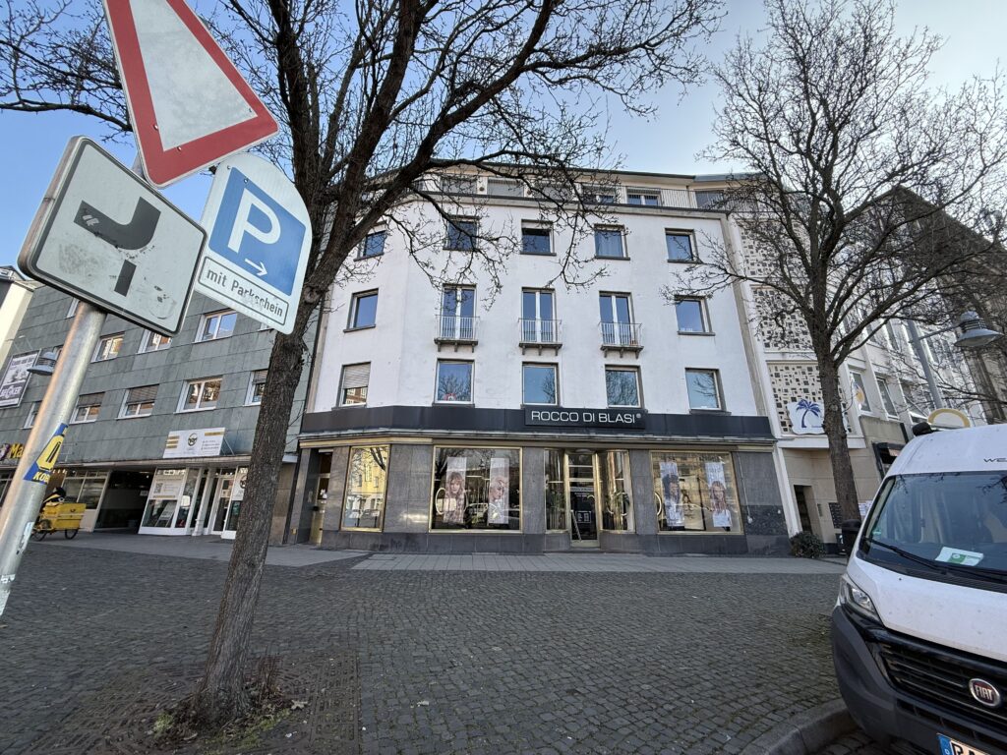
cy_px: 378
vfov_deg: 85.7
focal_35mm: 14
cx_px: 504
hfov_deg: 102.1
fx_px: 407
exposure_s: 1/365
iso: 50
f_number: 2.2
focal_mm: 2.22
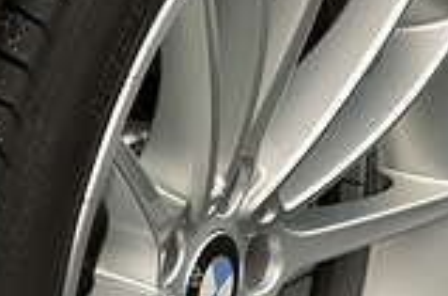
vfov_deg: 2.8
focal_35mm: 492
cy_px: 145
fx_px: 6099
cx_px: -490
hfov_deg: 4.2
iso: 200
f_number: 9.5
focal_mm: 65
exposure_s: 1/60
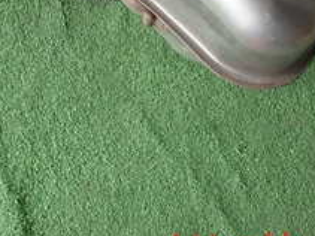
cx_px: 63
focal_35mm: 71
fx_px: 646
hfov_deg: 26.9
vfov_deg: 19.2
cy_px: -69
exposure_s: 1/160
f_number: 2.8
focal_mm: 4.5
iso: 100
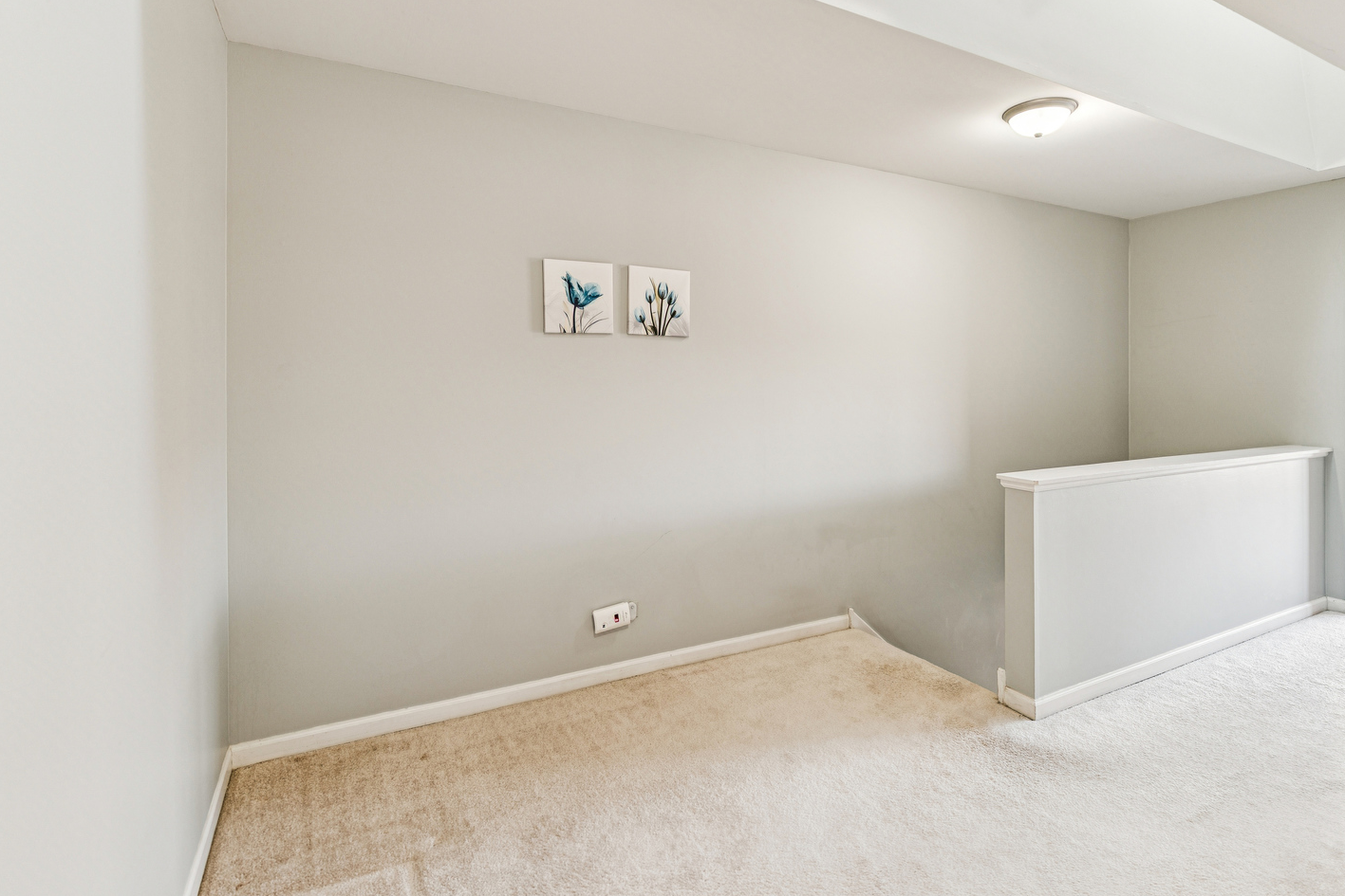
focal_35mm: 16
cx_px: 689
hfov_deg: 96.7
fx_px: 598
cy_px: 448
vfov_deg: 73.8
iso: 400
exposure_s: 1/15
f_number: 2.8
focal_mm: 14
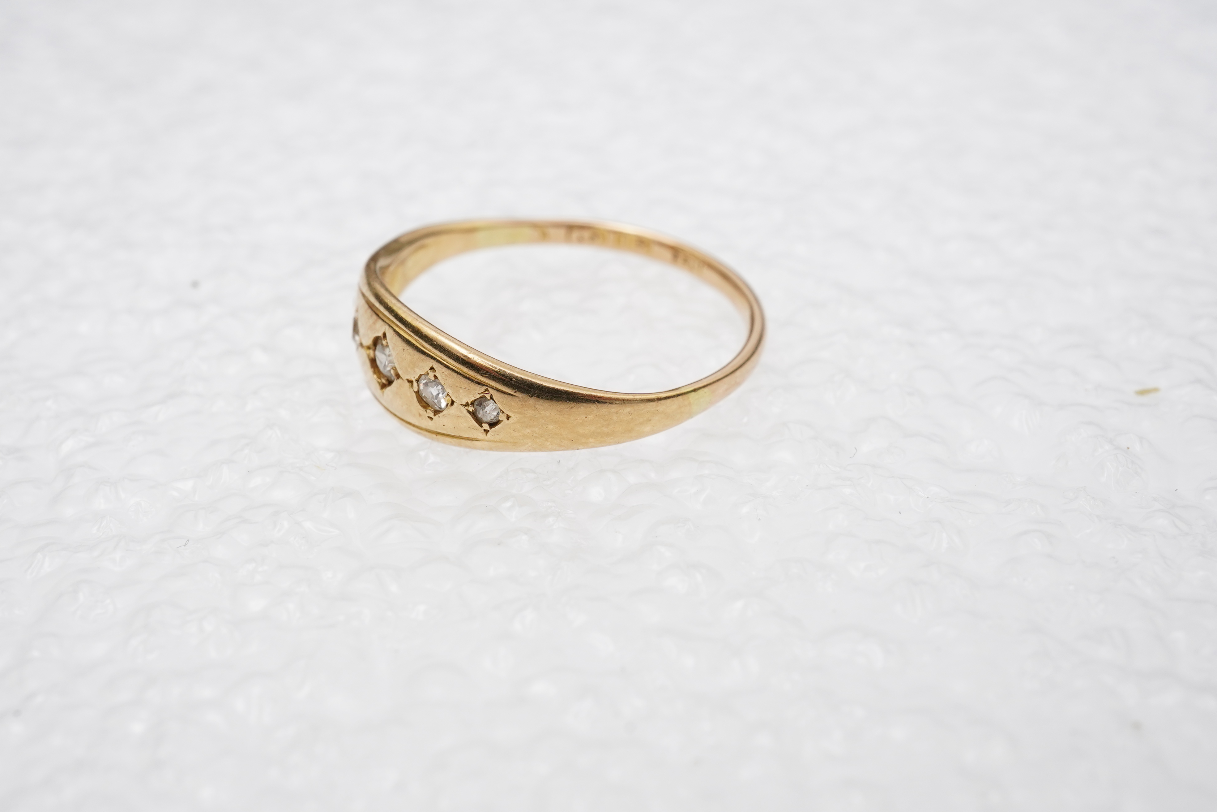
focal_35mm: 45
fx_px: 1521
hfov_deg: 43.6
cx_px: 608
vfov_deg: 29.9
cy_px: 406
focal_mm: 30
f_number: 20
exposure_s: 1/125
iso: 500
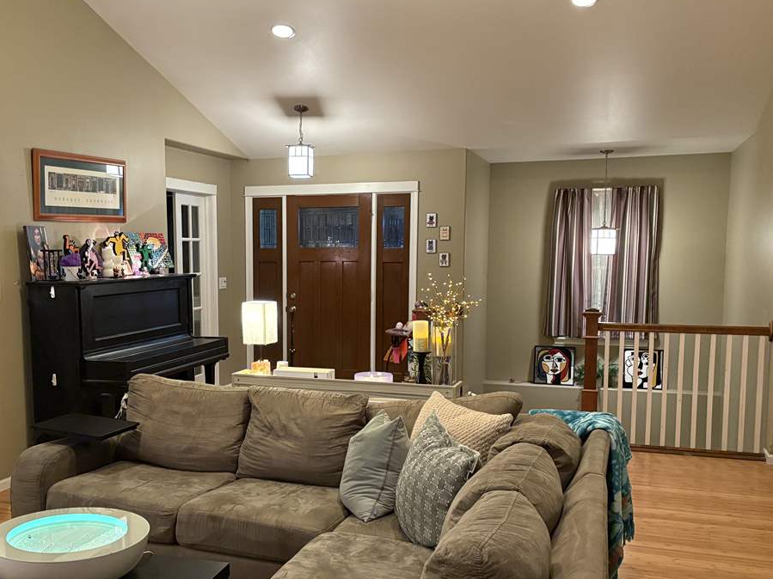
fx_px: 826
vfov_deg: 38.6
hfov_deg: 49.8
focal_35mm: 37
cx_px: 302
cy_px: 335
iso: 500
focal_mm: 5.96
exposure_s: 1/60
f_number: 1.6
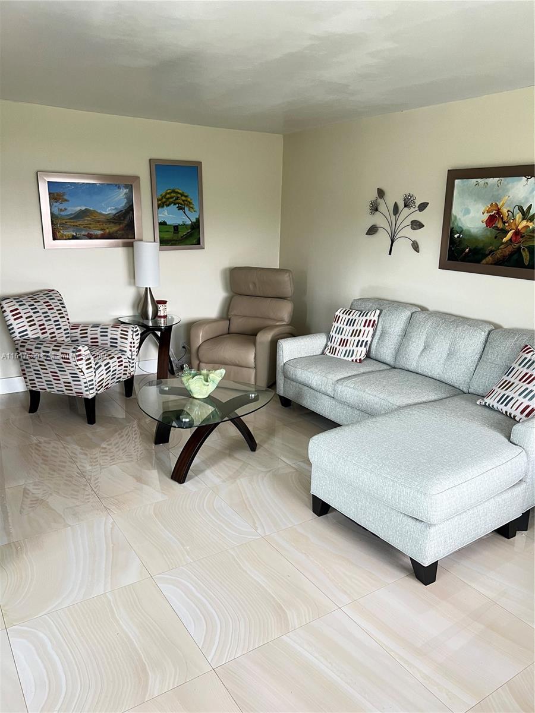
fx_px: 536
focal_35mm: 26
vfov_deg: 67.3
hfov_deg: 53.1
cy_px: 356
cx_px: 268
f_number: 1.5
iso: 100
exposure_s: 1/60
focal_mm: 5.7
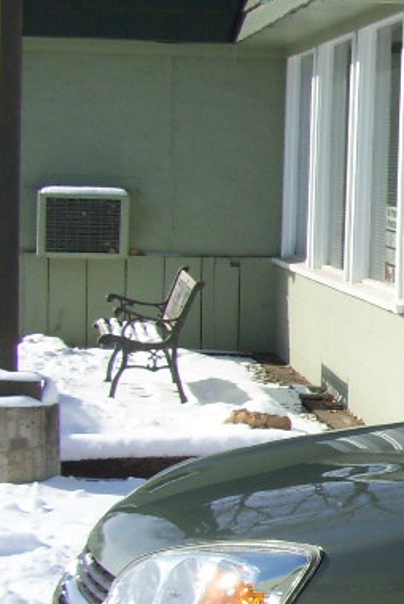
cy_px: 380
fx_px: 1999
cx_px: 881
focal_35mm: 119
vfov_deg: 17.2
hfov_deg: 10.4
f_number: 5.6
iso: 80
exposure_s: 1/400
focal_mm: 5.7
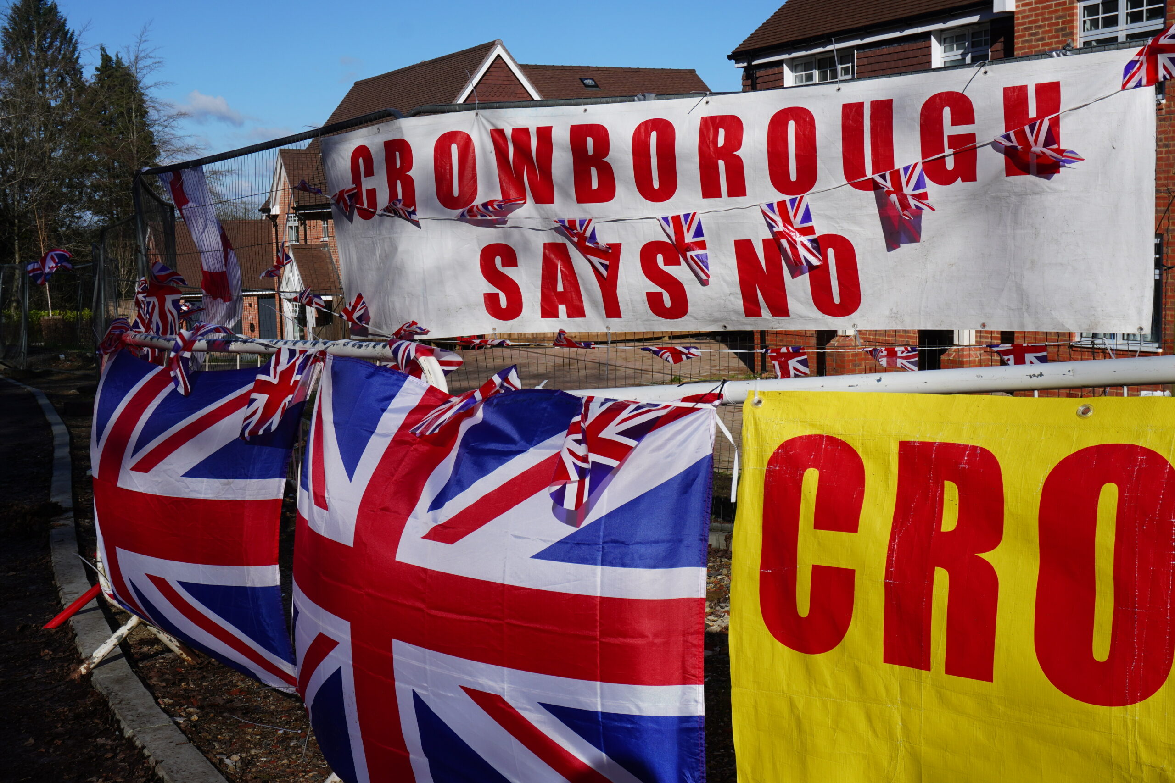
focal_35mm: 44
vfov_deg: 30.9
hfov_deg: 45.0
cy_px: 392
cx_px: 588
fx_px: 1420
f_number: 11
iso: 100
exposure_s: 1/320
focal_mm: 29
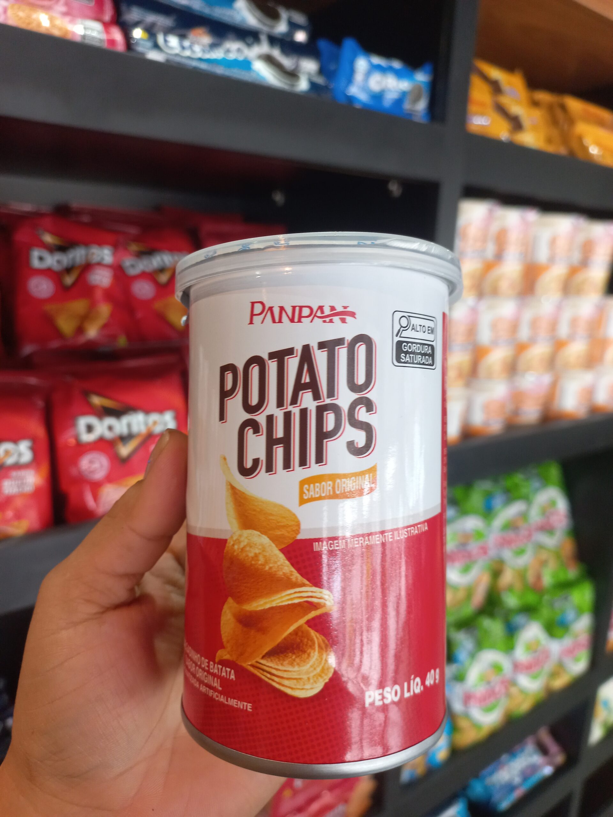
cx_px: 306
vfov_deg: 69.4
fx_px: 590
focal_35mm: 25
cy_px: 408
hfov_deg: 54.9
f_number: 1.8
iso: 160
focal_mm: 4.6
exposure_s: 1/50
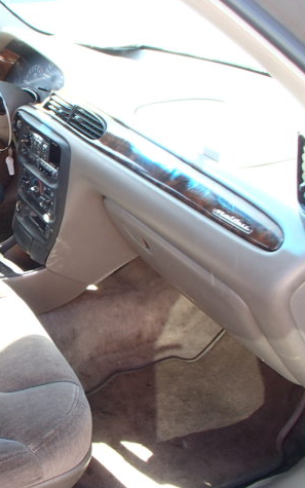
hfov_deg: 29.6
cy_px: 243
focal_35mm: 40
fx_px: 532
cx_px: -10
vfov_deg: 49.3
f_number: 3.9
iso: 160
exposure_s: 1/60
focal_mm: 5
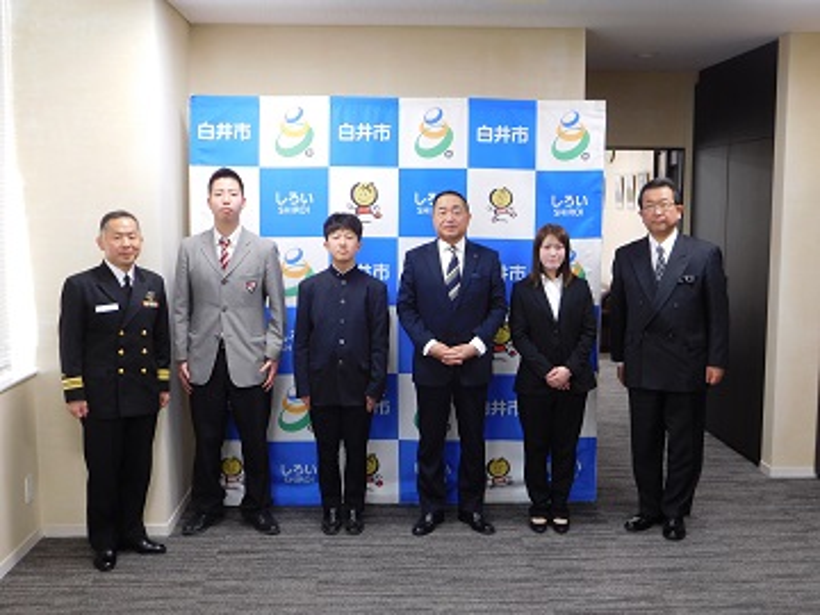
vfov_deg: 36.0
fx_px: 948
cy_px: 308
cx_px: 410
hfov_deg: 46.8
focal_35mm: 40
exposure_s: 1/30
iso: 250
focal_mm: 7.1
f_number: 3.9
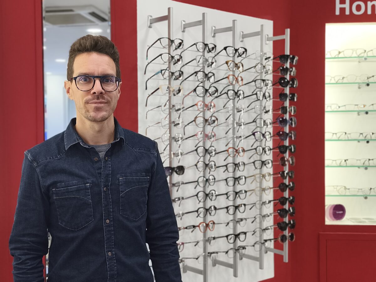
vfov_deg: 31.5
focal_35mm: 46
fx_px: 500
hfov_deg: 41.2
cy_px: 141
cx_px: 188
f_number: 1.65
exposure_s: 1/100
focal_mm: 6.18
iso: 125
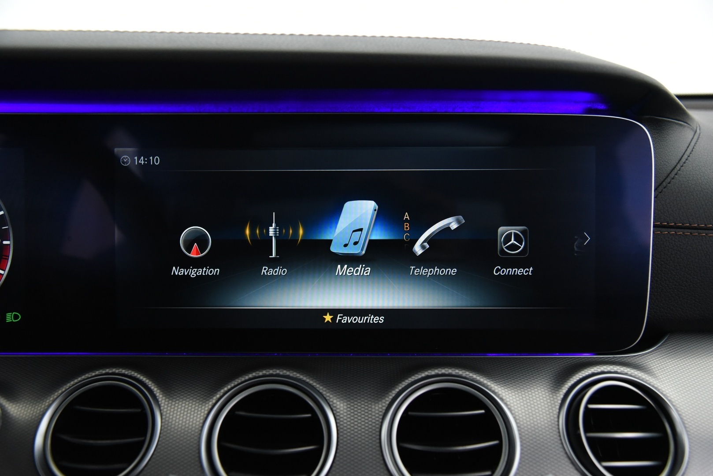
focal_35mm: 38
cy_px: 238
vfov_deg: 35.1
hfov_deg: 50.7
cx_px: 356
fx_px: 753
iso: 4000
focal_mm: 38
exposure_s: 1/50
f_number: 4
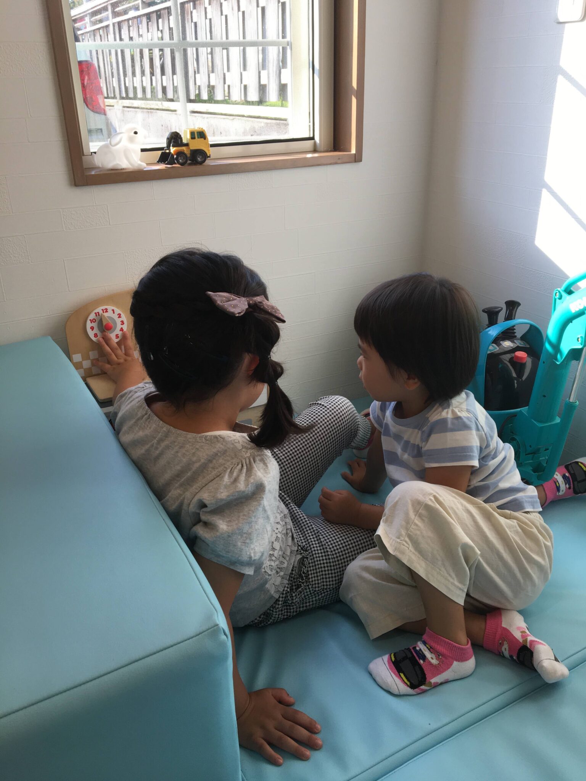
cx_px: 293
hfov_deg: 48.2
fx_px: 655
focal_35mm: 29
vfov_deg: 61.7
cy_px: 390
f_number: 2.2
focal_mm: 4.15
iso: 32
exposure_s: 1/120
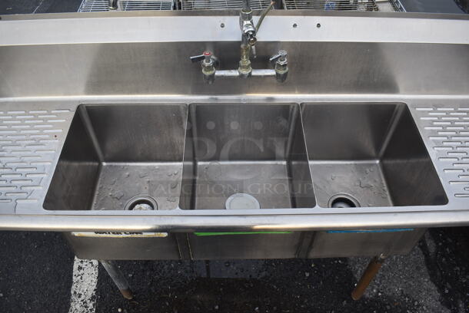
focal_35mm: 30
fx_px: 391
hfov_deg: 61.9
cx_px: 234
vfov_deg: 43.7
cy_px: 156
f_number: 6.3
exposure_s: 1/200
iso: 200
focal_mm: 20
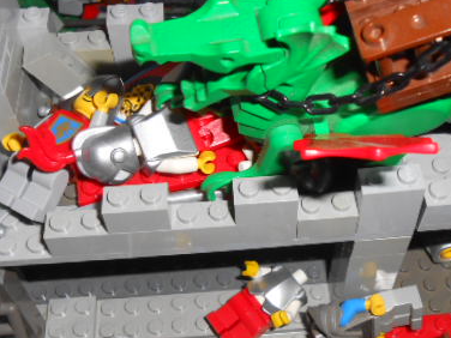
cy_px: 157
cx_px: 267
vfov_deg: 28.6
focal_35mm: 51
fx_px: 664
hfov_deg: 37.4
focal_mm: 5.3
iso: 200
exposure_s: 1/25
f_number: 11.9
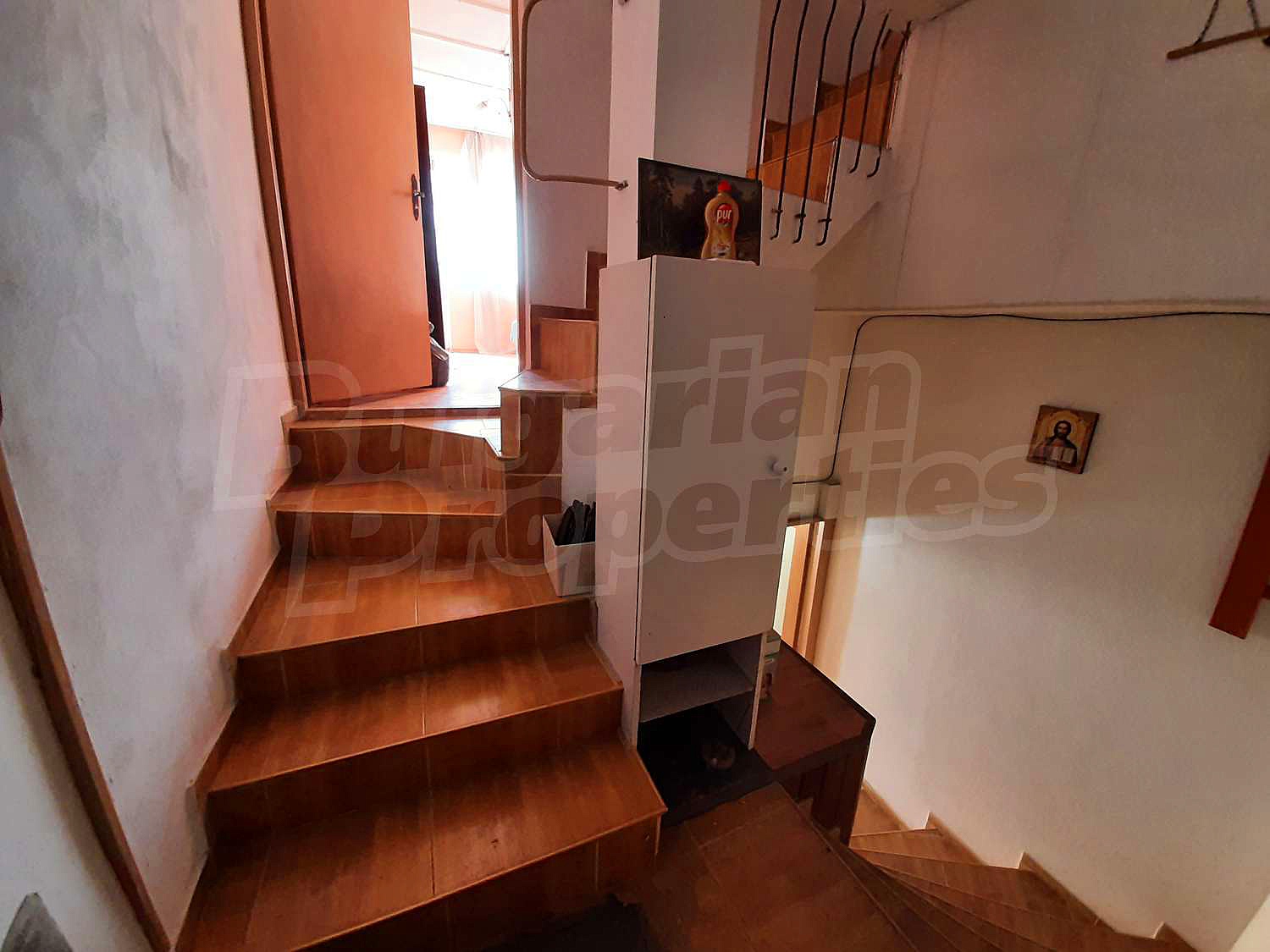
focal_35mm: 13
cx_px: 635
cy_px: 476
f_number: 2.2
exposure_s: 1/50
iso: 200
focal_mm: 1.42
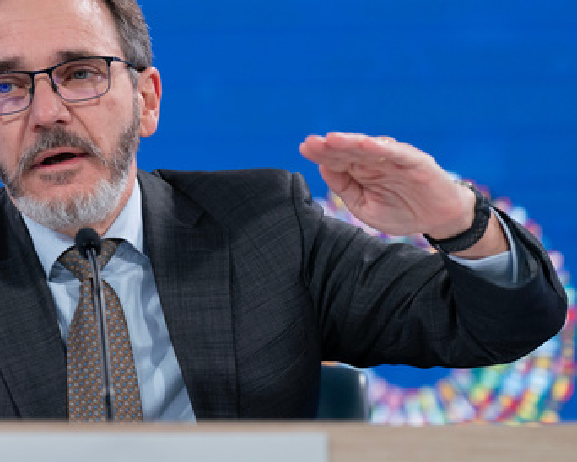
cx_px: 159
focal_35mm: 205
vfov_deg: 7.6
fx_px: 3503
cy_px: 220
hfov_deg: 9.4
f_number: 3.2
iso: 1250
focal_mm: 146
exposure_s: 1/400
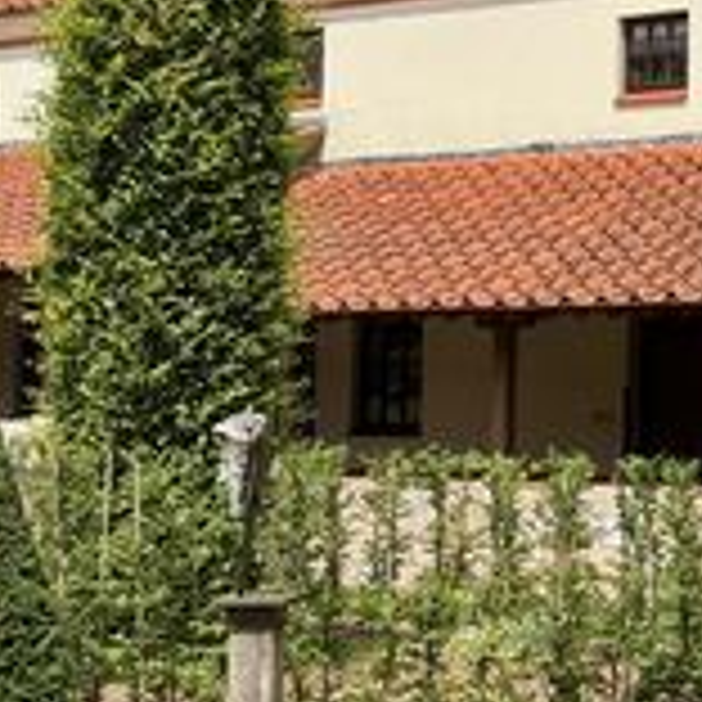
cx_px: 583
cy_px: 162
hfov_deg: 16.4
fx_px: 2409
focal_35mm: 105
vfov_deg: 16.5
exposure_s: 1/2193
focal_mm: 5.96
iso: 32
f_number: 1.6
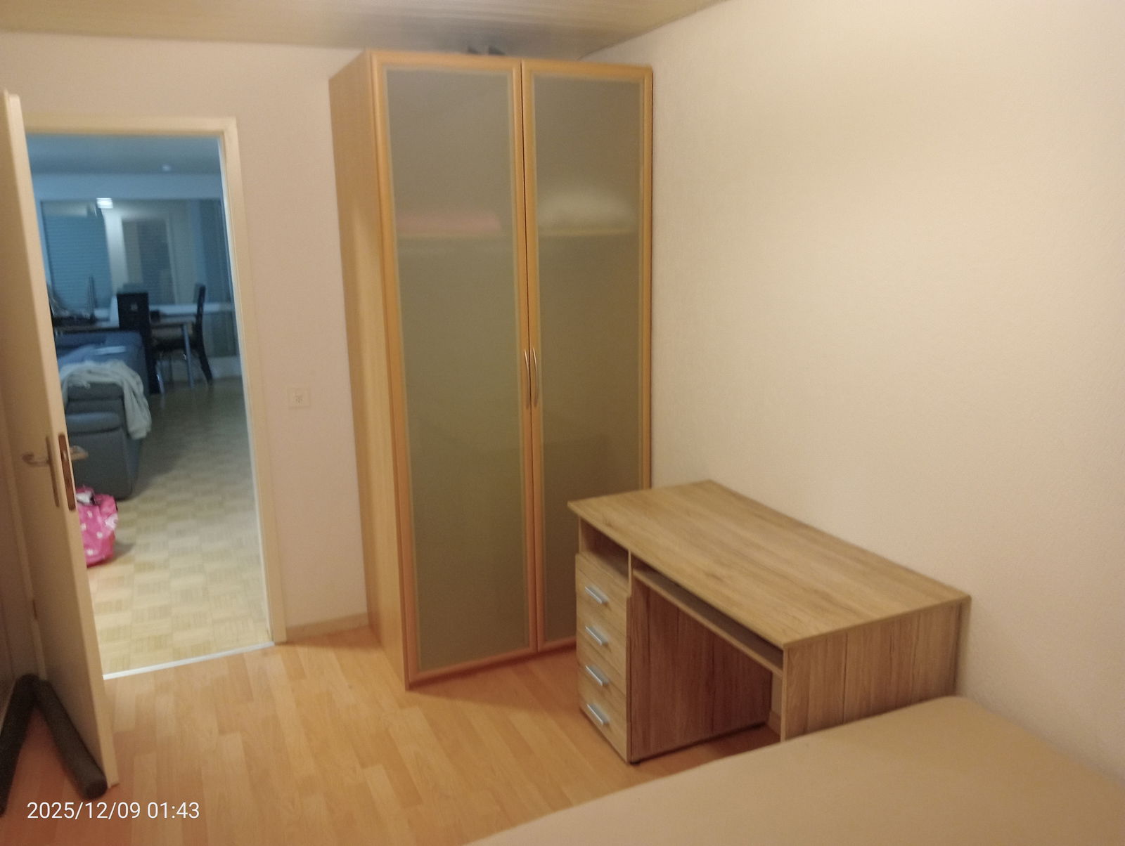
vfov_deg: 49.8
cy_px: 423
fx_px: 911
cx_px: 562
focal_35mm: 28
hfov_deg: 63.4
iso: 1615
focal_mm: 4.04
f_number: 1.8
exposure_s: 1/25
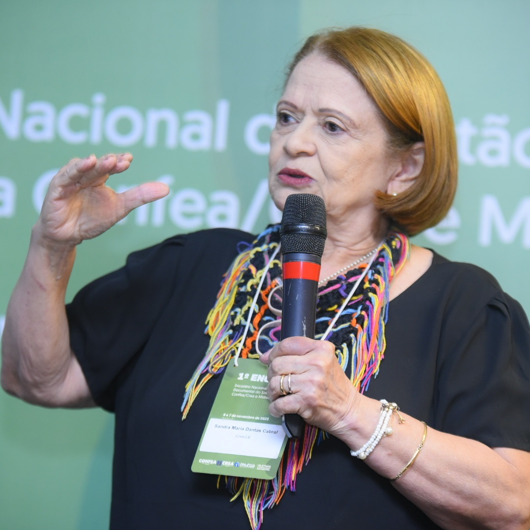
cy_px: 266
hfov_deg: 10.5
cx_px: 233
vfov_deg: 10.5
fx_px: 2893
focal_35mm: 167
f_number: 3.2
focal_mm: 130
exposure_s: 1/160
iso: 3200
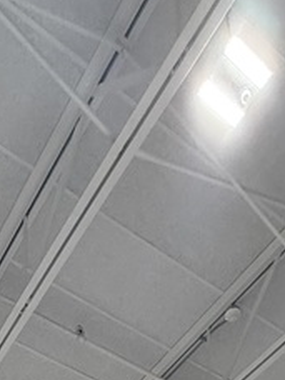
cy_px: 788
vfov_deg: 18.2
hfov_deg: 23.2
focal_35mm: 63
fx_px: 692
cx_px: 100
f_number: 2.2
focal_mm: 2.22
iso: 160
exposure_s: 1/99
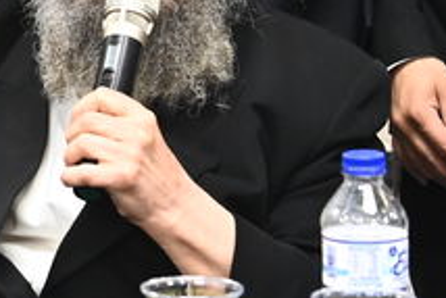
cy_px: -233
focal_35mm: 261
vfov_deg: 5.2
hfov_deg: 7.7
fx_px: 3236
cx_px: -236
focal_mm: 40
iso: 2000
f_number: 4.5
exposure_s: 1/160
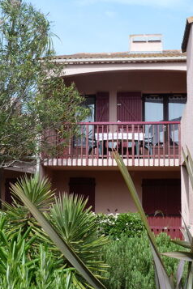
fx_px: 450
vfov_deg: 35.6
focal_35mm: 56
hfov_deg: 24.2
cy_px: 145
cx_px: 102
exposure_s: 1/250
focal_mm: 7.3
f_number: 5
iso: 80
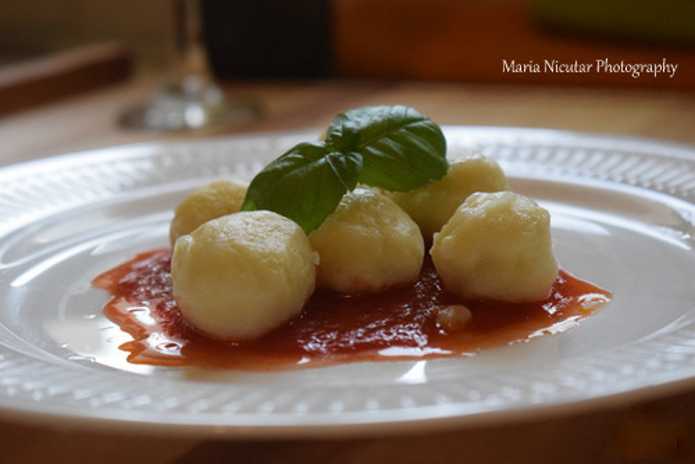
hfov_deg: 24.6
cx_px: 348
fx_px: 1594
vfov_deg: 16.6
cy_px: 232
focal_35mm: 82
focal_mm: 55
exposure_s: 1/500
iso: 2800
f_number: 5.6
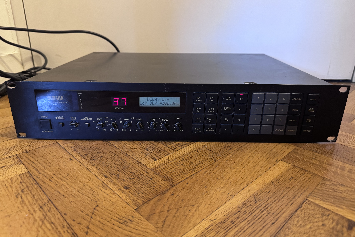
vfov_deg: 51.3
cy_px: 116
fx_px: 247
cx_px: 178
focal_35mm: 25
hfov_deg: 71.5
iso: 500
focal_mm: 6.76
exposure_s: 1/50
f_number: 1.78
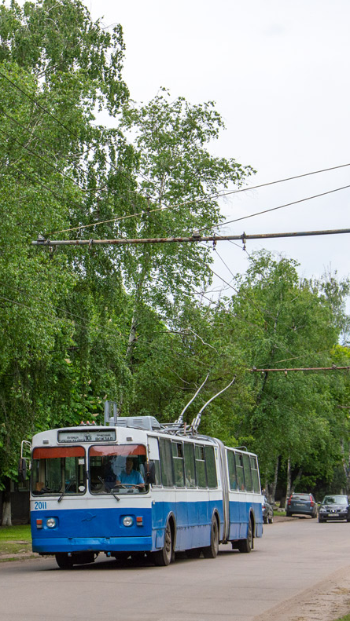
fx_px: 1650
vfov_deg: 21.4
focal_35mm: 100
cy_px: 312
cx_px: 8
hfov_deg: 12.0
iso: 400
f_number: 8
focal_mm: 42
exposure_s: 1/640
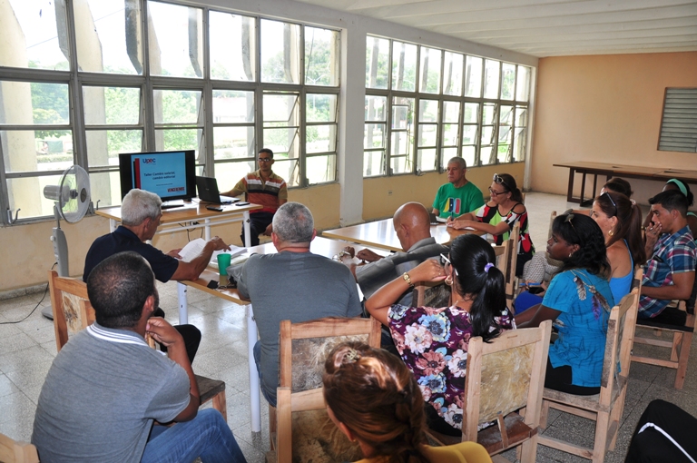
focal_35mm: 27
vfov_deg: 47.8
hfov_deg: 67.4
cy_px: 232
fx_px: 522
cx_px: 348
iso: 200
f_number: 3.5
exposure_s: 1/200
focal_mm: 18
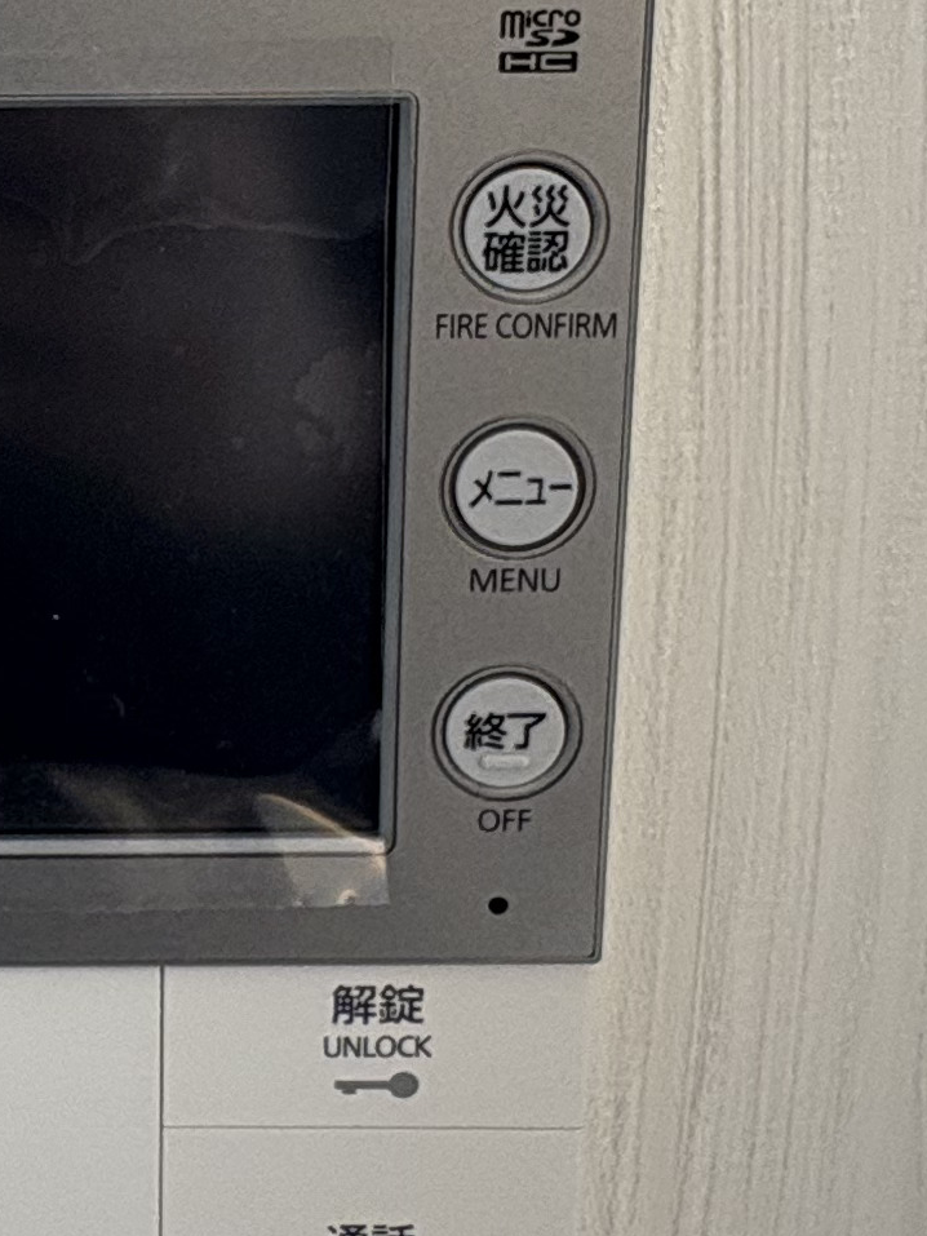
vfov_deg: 31.5
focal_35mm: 59
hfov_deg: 23.9
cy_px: 186
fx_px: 2106
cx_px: 35
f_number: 2.2
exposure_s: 1/120
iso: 160
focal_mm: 2.22
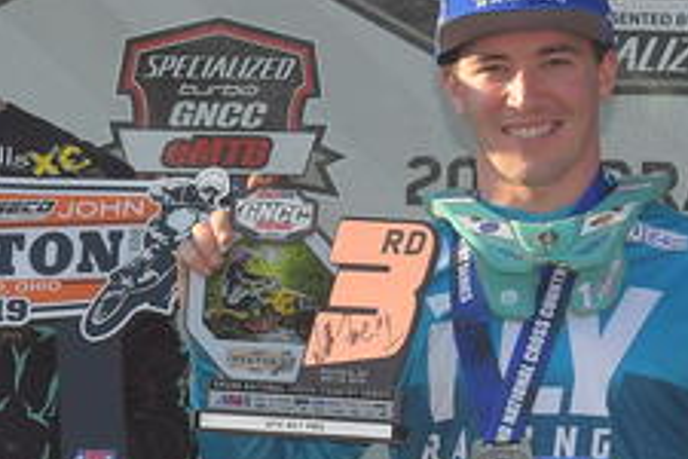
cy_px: 251
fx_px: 8695
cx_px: -87
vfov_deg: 3.0
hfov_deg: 4.5
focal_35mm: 455
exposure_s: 1/800
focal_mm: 70
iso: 400
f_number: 5.6
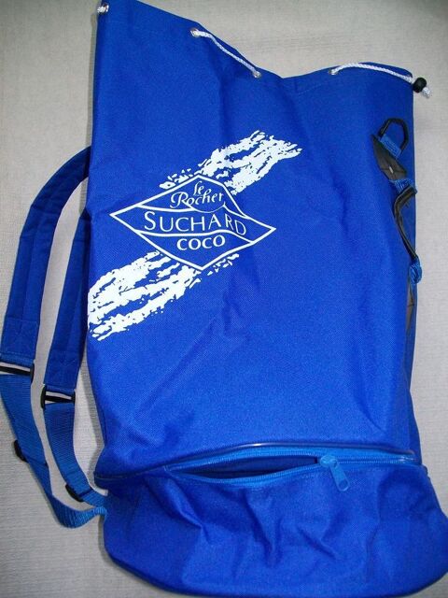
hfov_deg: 41.8
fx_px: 587
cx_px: 224
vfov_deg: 54.0
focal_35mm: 34
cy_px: 299
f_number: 2.7
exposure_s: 1/60
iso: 160
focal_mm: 6.1
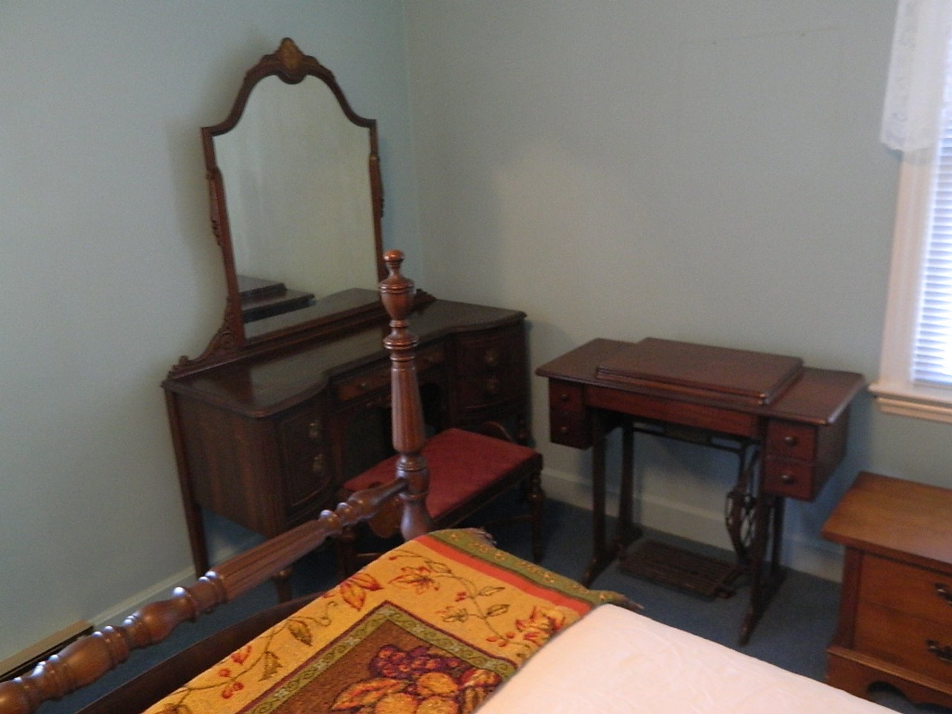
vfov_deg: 49.8
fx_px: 770
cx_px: 476
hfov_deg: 63.4
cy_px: 357
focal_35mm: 28
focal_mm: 5.1
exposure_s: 1/13
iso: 400
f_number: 3.2
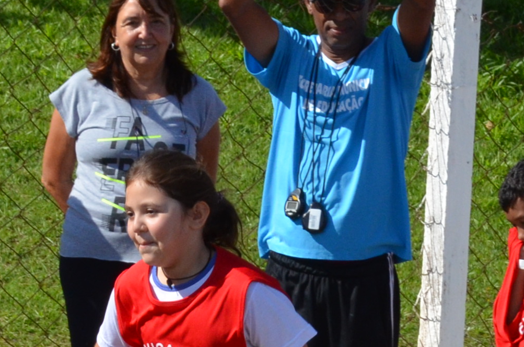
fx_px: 5620
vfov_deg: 3.5
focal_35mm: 387
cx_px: 475
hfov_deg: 5.3
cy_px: 532
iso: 800
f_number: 13
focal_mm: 70
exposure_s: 1/640
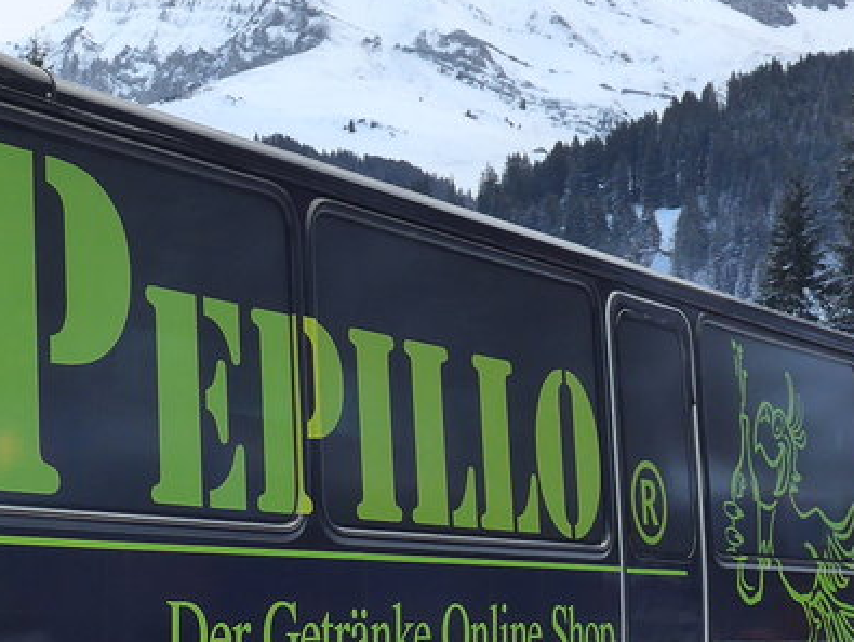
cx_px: 108
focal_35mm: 88
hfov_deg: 21.8
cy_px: 355
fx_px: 2173
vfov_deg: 16.8
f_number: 2.8
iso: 125
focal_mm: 6
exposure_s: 1/400
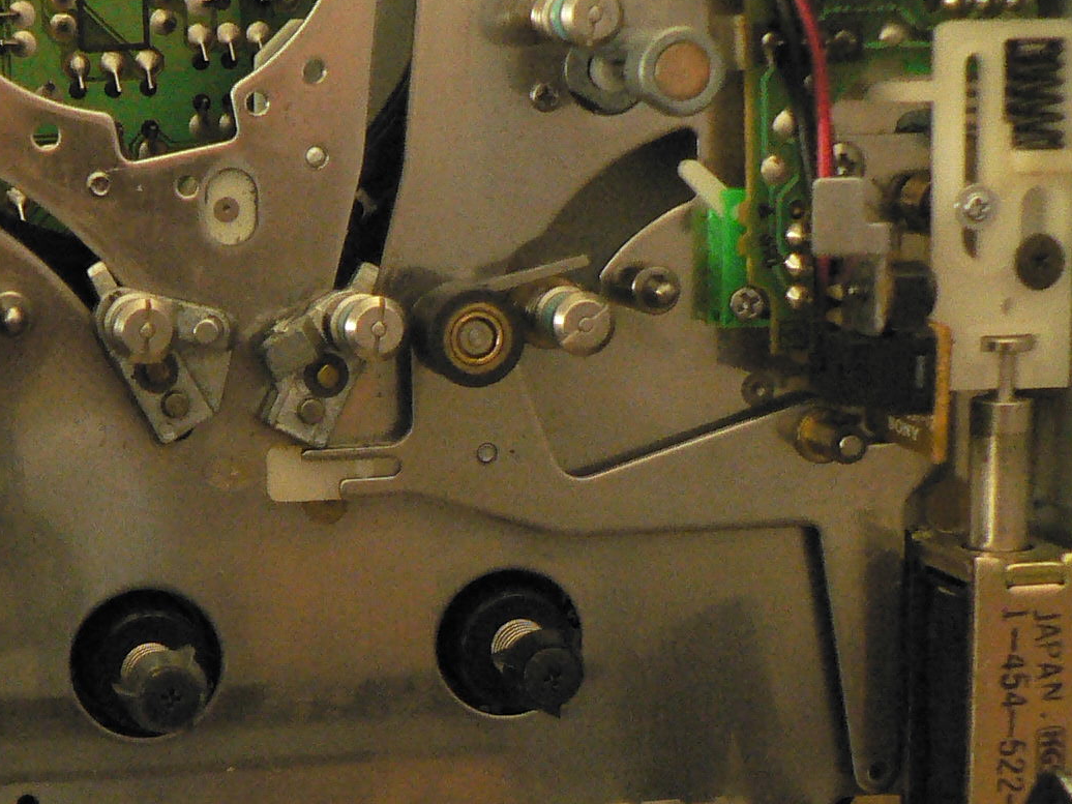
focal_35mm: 89
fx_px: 2756
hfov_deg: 21.2
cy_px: 605
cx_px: -10
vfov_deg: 16.5
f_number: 2.8
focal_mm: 6
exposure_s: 1/40
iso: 400
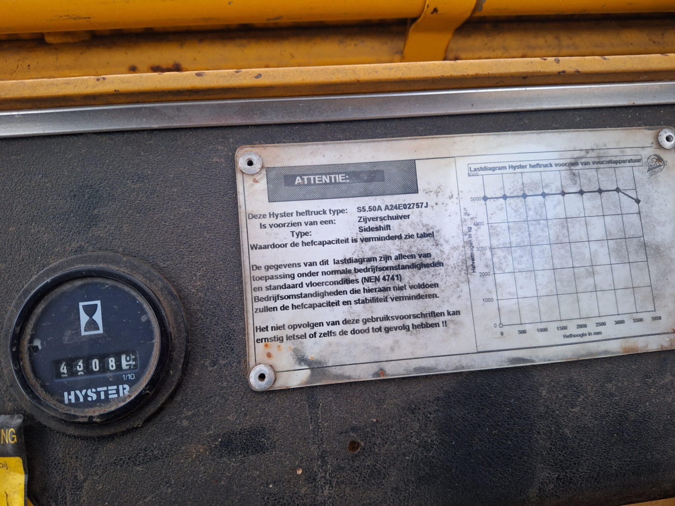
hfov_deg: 73.9
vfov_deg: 58.9
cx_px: 338
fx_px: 448
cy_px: 253
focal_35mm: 23
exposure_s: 1/25
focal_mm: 5.54
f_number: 1.8
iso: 320
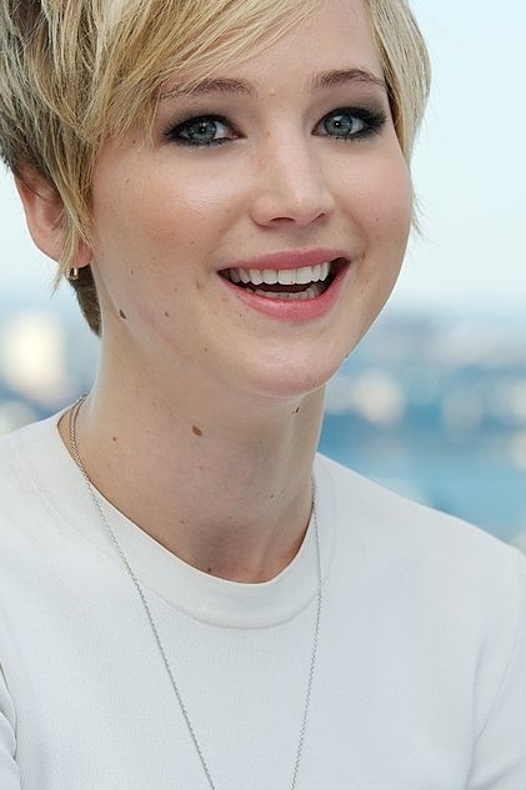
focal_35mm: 259
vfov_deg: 8.0
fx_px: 5685
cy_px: 397
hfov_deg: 5.3
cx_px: 295
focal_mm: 160
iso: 400
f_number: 8
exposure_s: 1/200
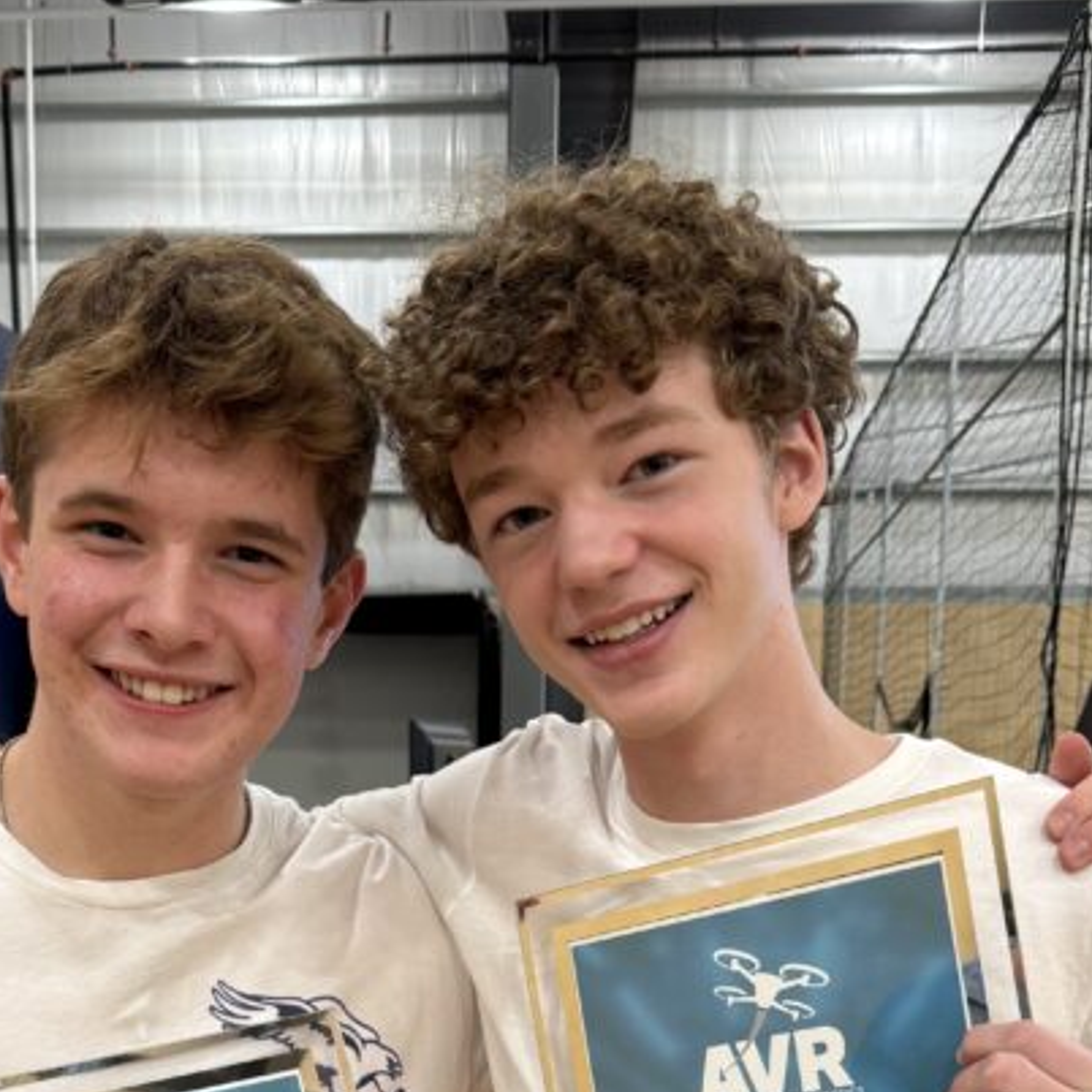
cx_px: 475
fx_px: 1927
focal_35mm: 54
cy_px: 1149
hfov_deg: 31.6
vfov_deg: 29.1
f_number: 1.78
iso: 160
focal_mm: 6.76
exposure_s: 1/60
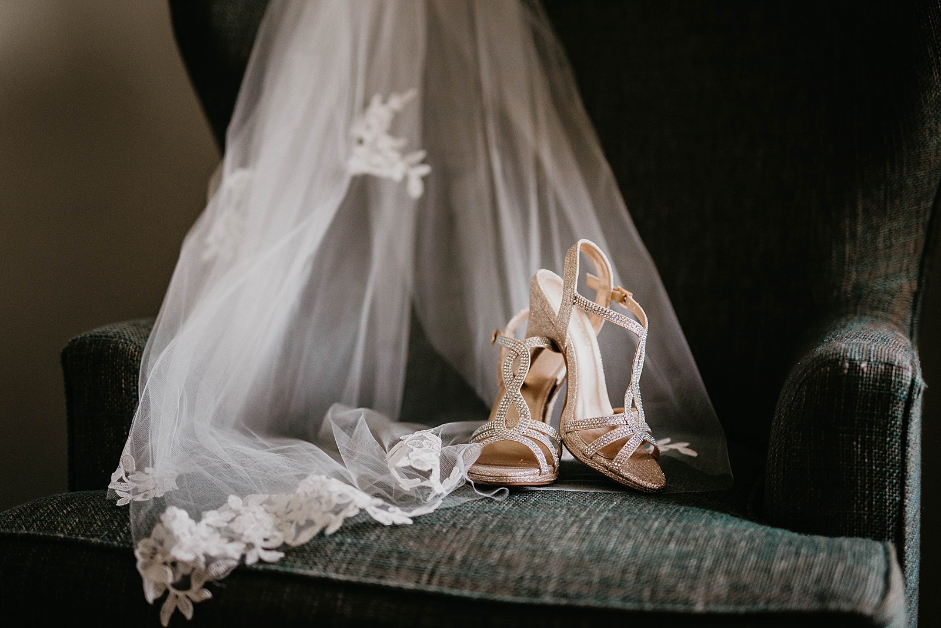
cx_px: 470
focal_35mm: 50
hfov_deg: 39.6
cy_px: 314
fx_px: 1307
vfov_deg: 27.0
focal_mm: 50
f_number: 1.4
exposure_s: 1/640
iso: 800
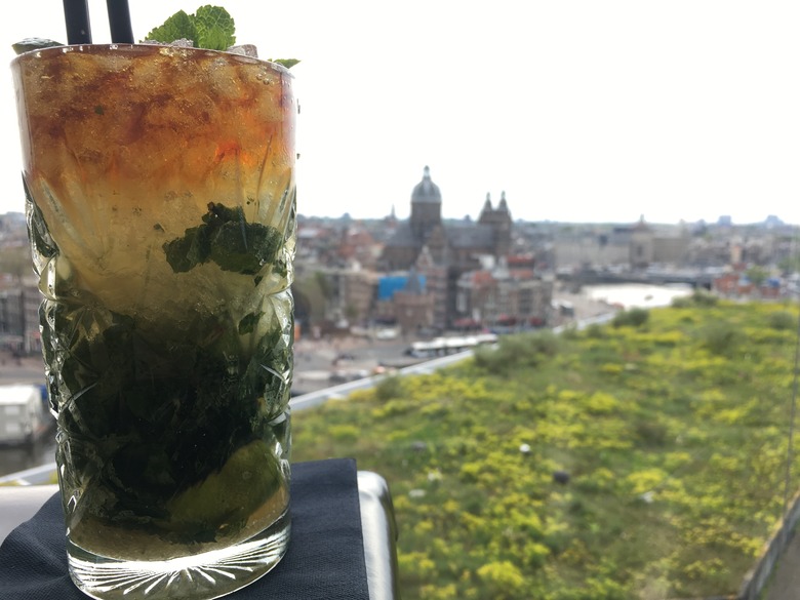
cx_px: 400
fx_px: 670
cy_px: 300
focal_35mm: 29
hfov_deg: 61.7
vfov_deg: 48.2
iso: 25
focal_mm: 4.15
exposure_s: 1/127
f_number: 2.2
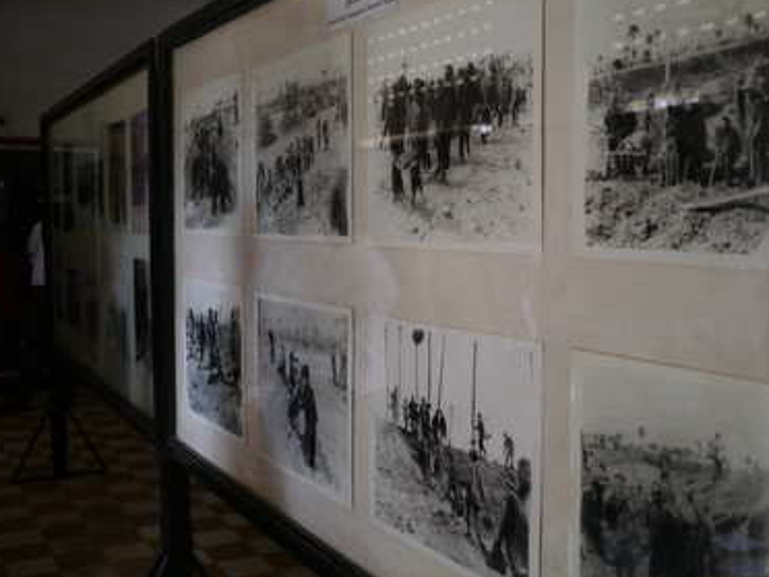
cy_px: 298
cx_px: 384
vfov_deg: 33.6
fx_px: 955
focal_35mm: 43
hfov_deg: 43.9
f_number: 1.7
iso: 160
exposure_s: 1/100
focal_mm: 20
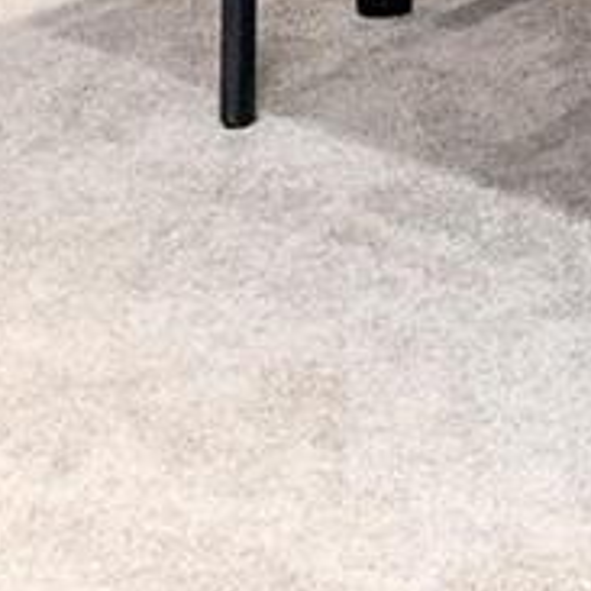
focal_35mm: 119
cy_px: -801
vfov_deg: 12.0
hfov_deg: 14.6
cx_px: 446
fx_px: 2299
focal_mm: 8
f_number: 7.1
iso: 400
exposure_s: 1/20
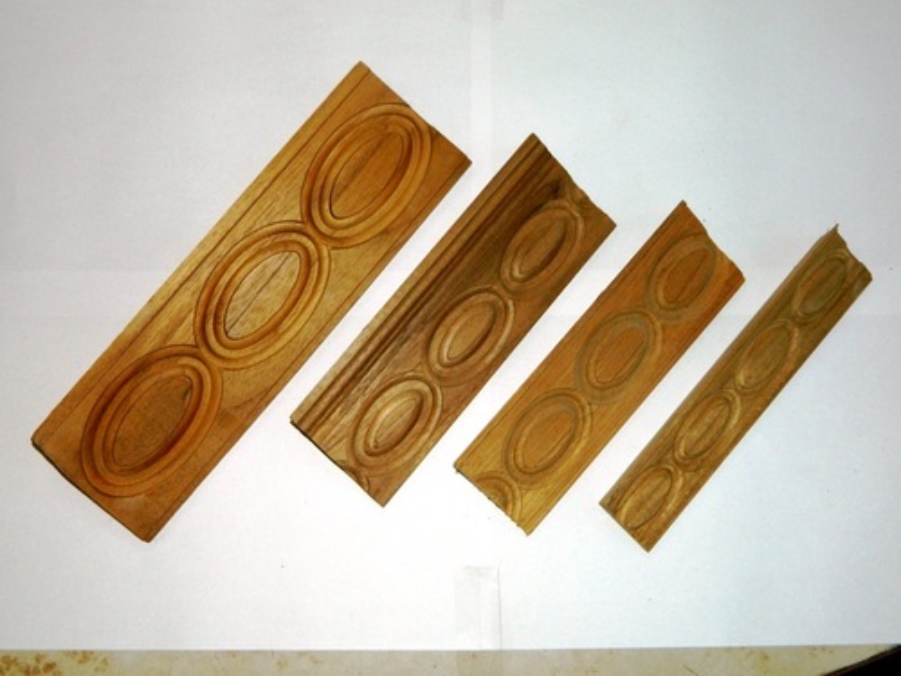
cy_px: 338
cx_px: 450
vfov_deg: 35.1
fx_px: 1067
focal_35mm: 41
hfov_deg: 45.8
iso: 200
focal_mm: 7.3
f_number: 3.5
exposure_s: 1/40
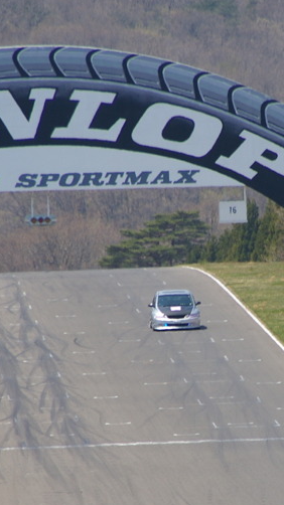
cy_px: 331
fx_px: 10734
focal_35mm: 801
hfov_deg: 1.5
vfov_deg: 2.7
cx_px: 236
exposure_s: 1/500
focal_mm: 250
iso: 200
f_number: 8
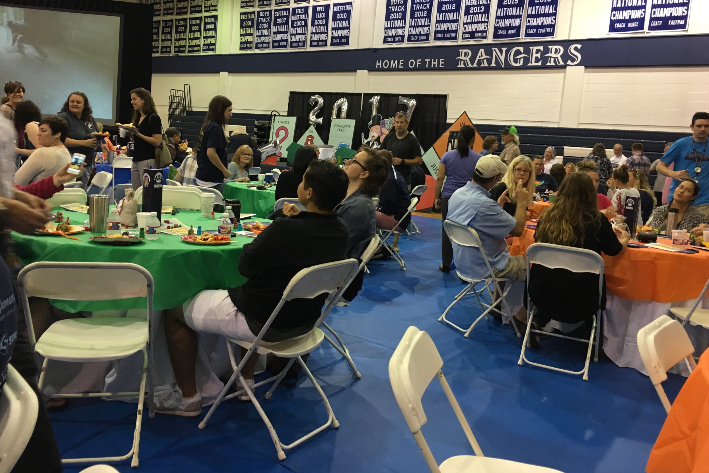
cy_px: 201
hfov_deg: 60.3
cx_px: 357
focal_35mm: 31
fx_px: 611
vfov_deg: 42.2
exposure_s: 1/30
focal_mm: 4.15
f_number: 2.2
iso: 100
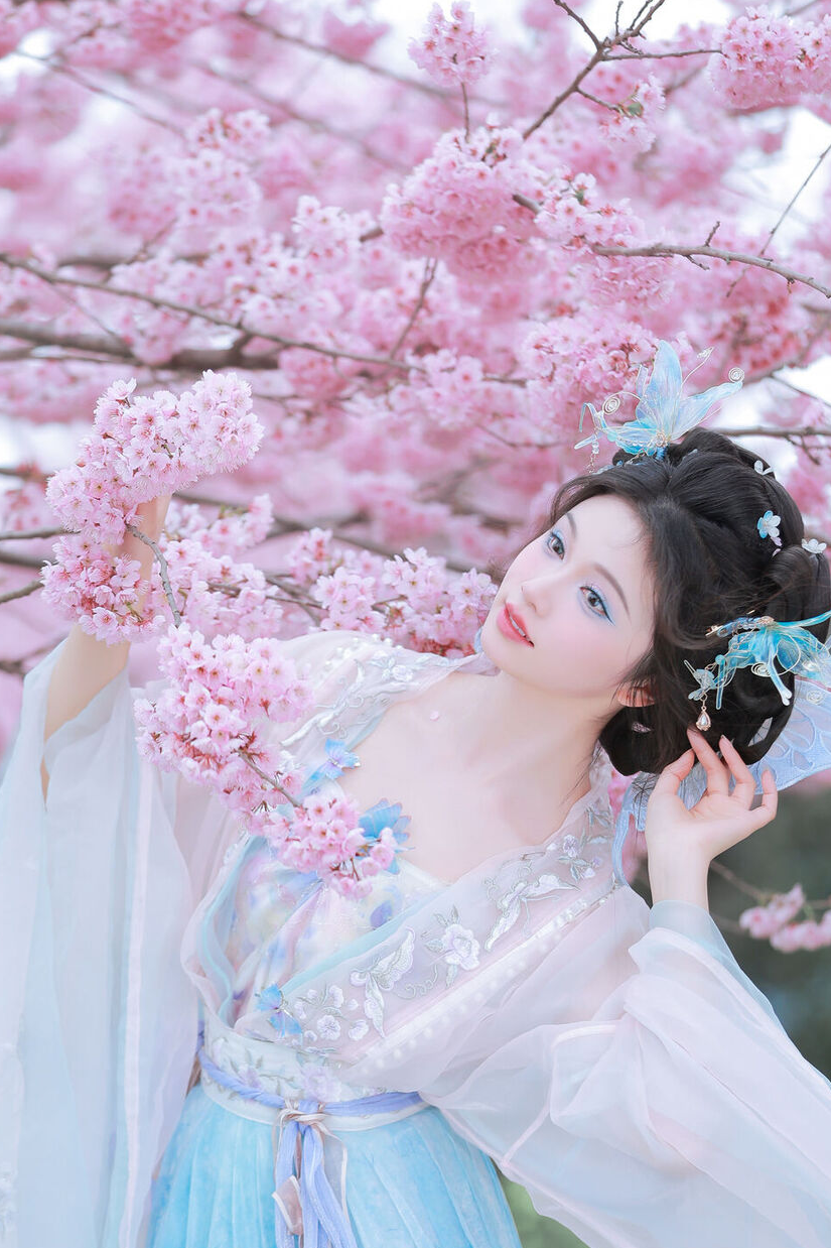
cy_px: 767
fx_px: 5506
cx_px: 427
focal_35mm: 159
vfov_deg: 12.9
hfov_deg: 8.6
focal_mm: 125
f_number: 2.8
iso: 250
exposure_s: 1/500
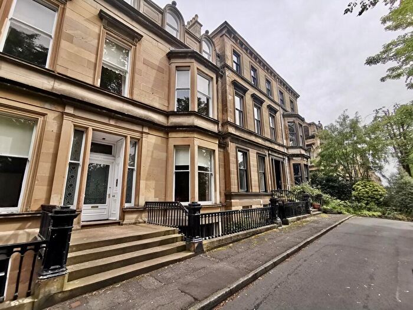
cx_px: 206
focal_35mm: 16
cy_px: 155
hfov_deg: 94.5
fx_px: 191
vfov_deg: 78.1
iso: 50
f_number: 2.2
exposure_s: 1/929
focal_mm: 2.35
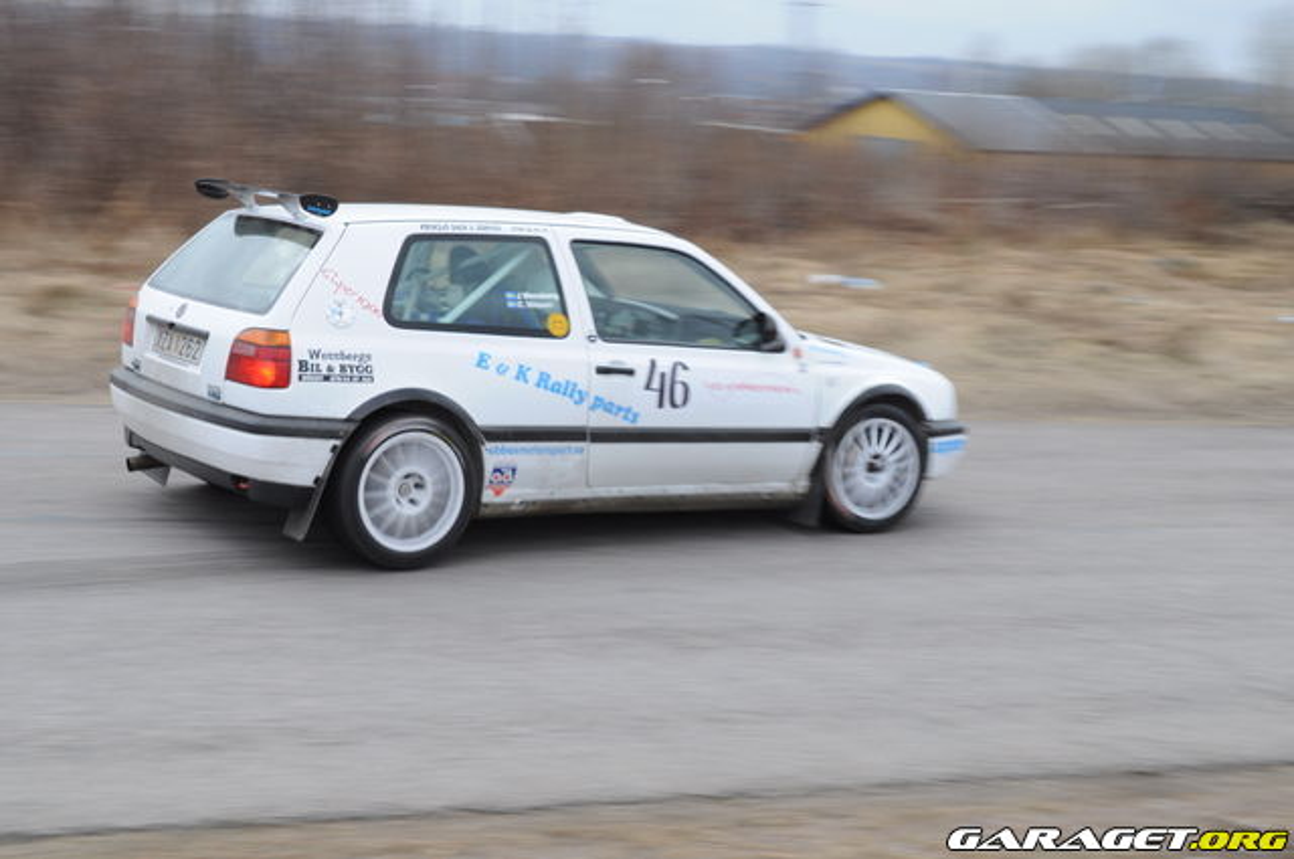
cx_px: 647
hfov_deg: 37.9
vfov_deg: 25.7
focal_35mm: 52
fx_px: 1885
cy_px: 430
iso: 400
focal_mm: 35
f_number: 14
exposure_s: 1/100
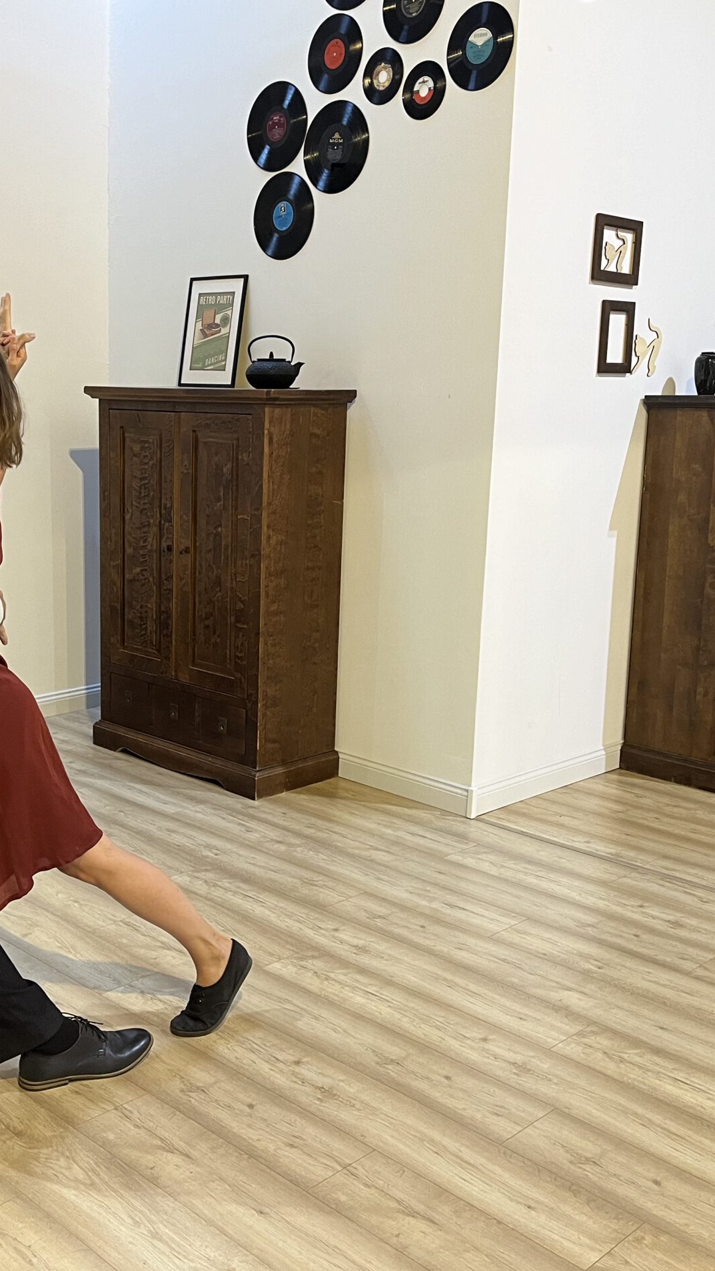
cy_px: 632
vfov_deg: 52.8
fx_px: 1281
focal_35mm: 38
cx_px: 183
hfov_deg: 30.7
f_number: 1.6
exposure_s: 1/50
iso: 125
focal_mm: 5.1
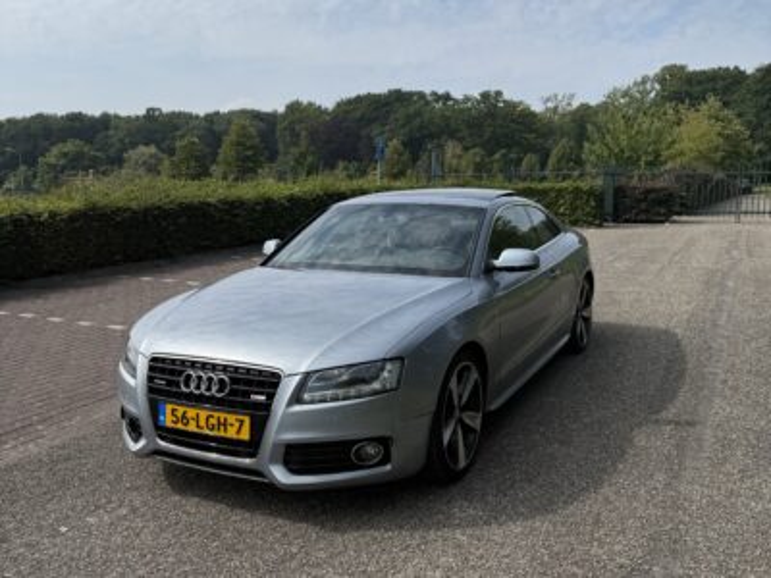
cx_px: 386
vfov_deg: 56.8
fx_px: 535
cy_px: 289
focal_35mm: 24
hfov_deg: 71.6
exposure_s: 1/5714
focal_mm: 6.76
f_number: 1.78
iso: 80
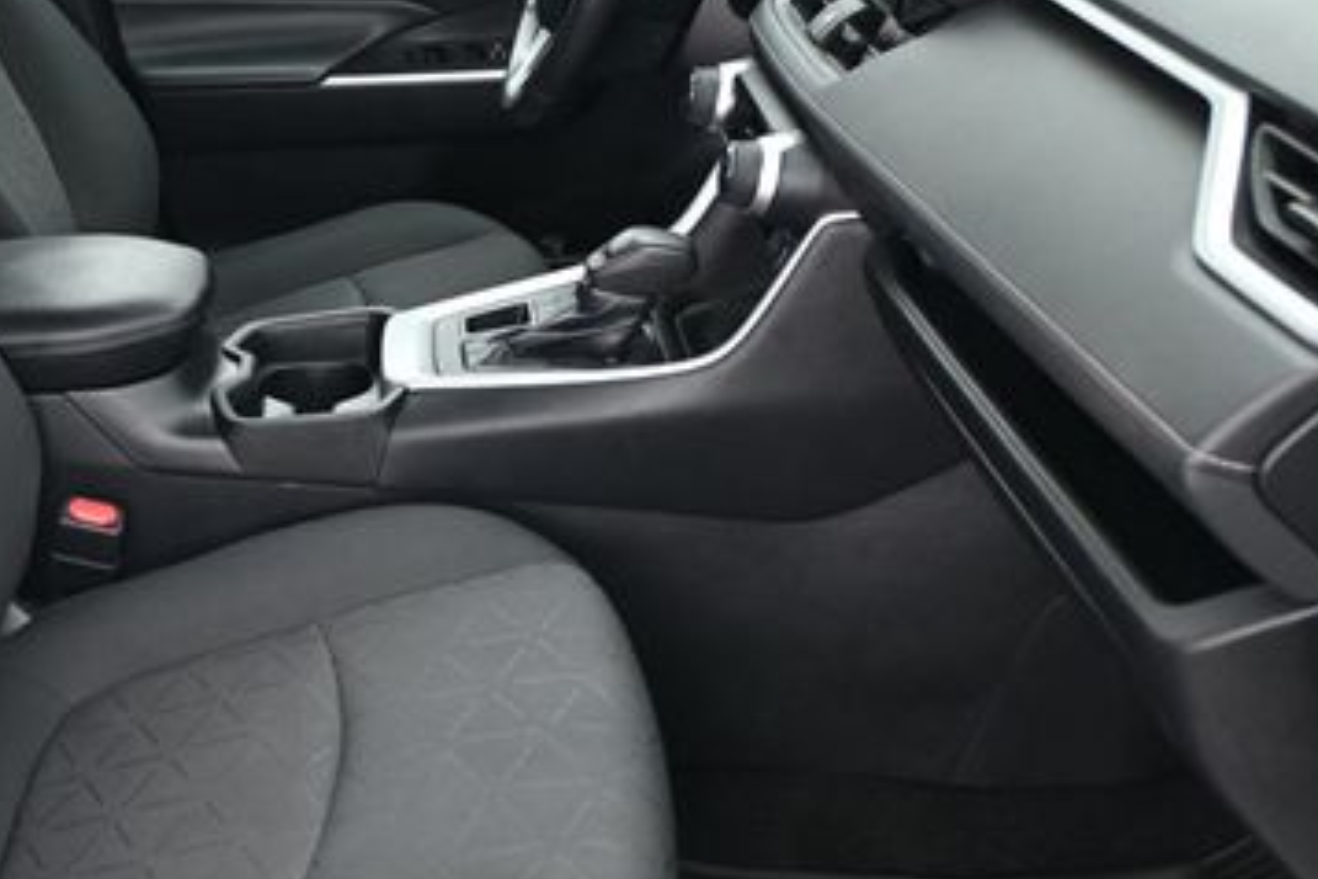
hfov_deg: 36.1
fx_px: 1920
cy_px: 288
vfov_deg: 25.6
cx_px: 188
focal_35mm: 52
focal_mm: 19.5
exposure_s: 1/125
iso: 800
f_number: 3.8
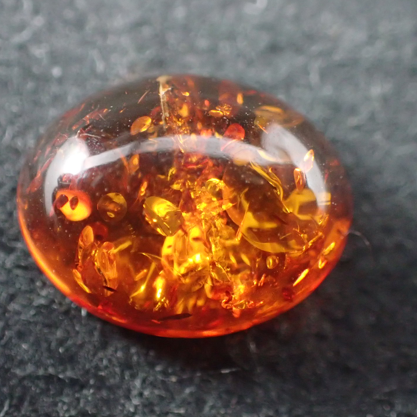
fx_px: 1377
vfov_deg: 17.2
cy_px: 209
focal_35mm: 101
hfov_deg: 17.2
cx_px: 188
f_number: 4.5
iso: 1600
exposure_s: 1/50
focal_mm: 15.41
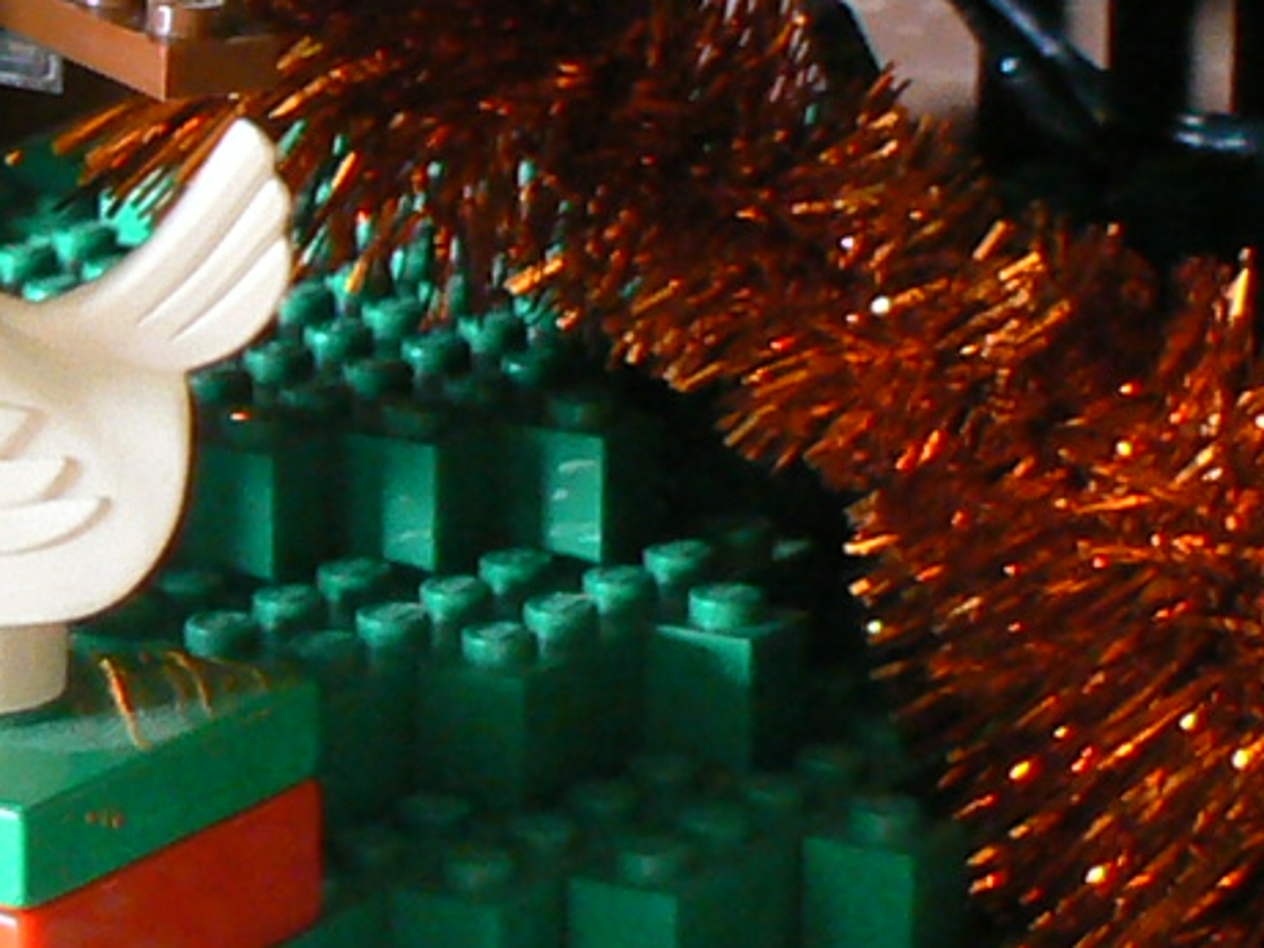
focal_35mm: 180
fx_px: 6574
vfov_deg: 8.2
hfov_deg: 10.7
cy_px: 126
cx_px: -343
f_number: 2.8
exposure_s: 1/30
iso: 160
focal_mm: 6
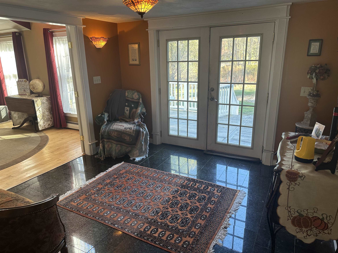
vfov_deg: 56.8
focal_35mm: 24
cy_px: 126
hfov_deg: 71.6
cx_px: 169
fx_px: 234
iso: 125
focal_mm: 6.86
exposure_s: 1/120
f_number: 1.78
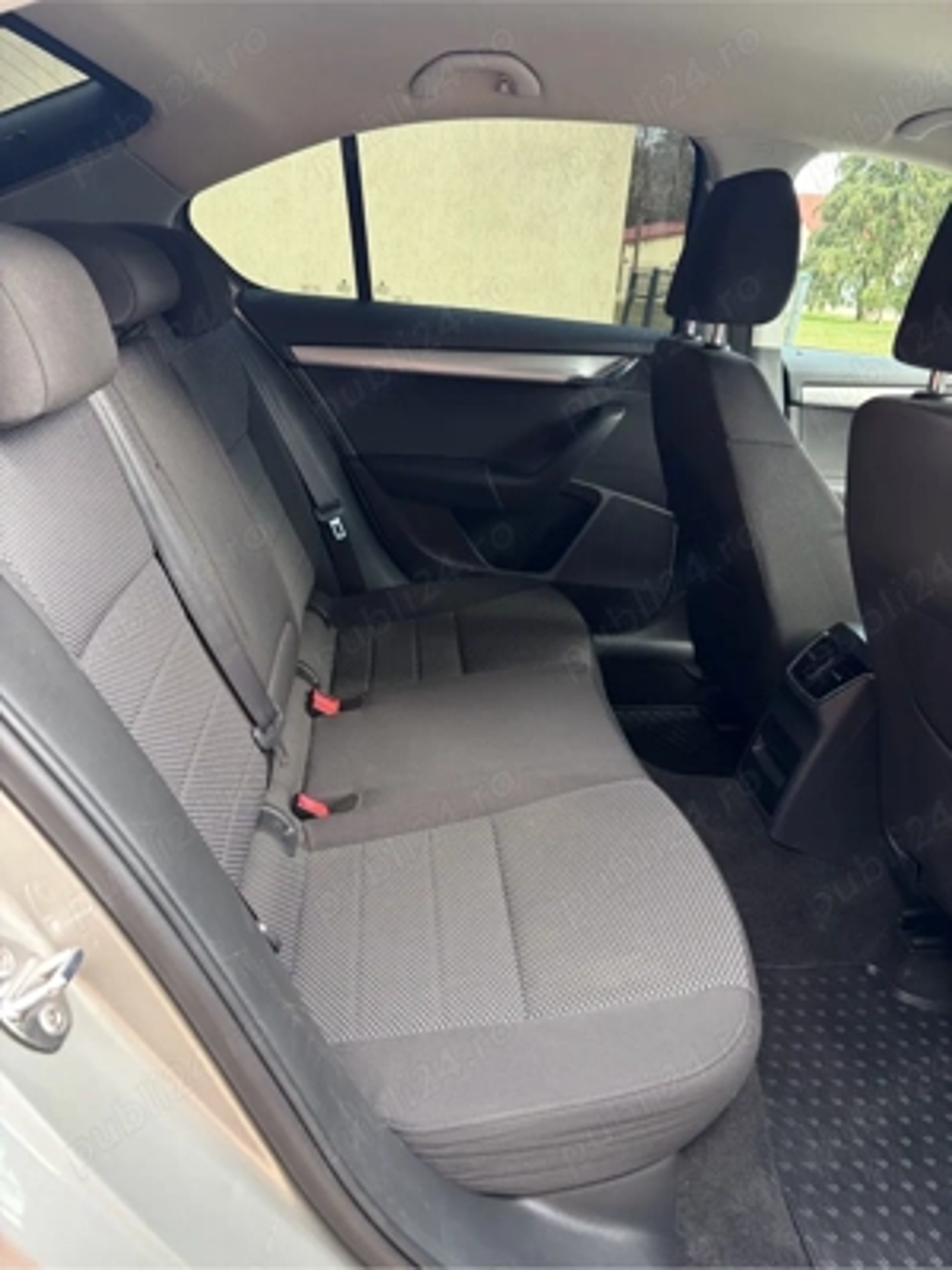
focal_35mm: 26
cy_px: 635
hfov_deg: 53.1
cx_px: 476
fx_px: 953
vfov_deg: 67.3
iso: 100
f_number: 1.6
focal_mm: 5.96
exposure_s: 1/121
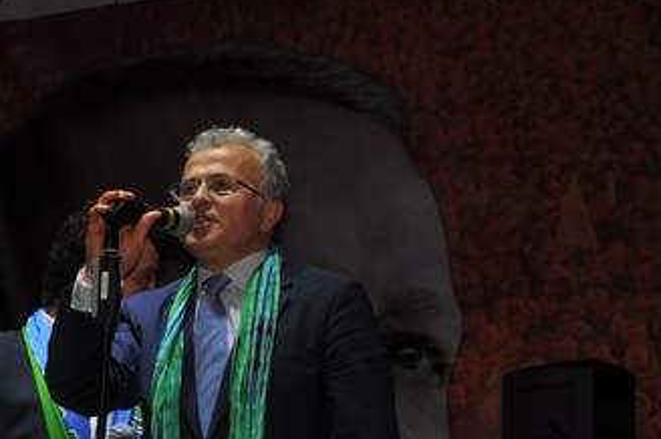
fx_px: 3333
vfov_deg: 7.5
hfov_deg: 11.3
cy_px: 303
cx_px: 197
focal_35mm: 182
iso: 200
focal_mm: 85
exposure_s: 1/60
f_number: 5.6
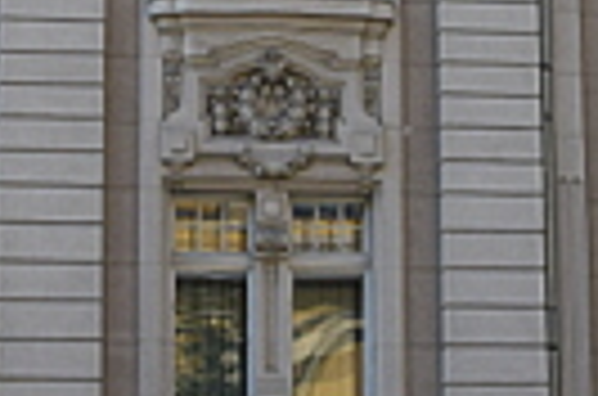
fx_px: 2701
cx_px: 481
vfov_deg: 8.4
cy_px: 104
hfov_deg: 12.6
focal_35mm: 163
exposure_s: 1/400
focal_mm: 18
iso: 400
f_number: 11
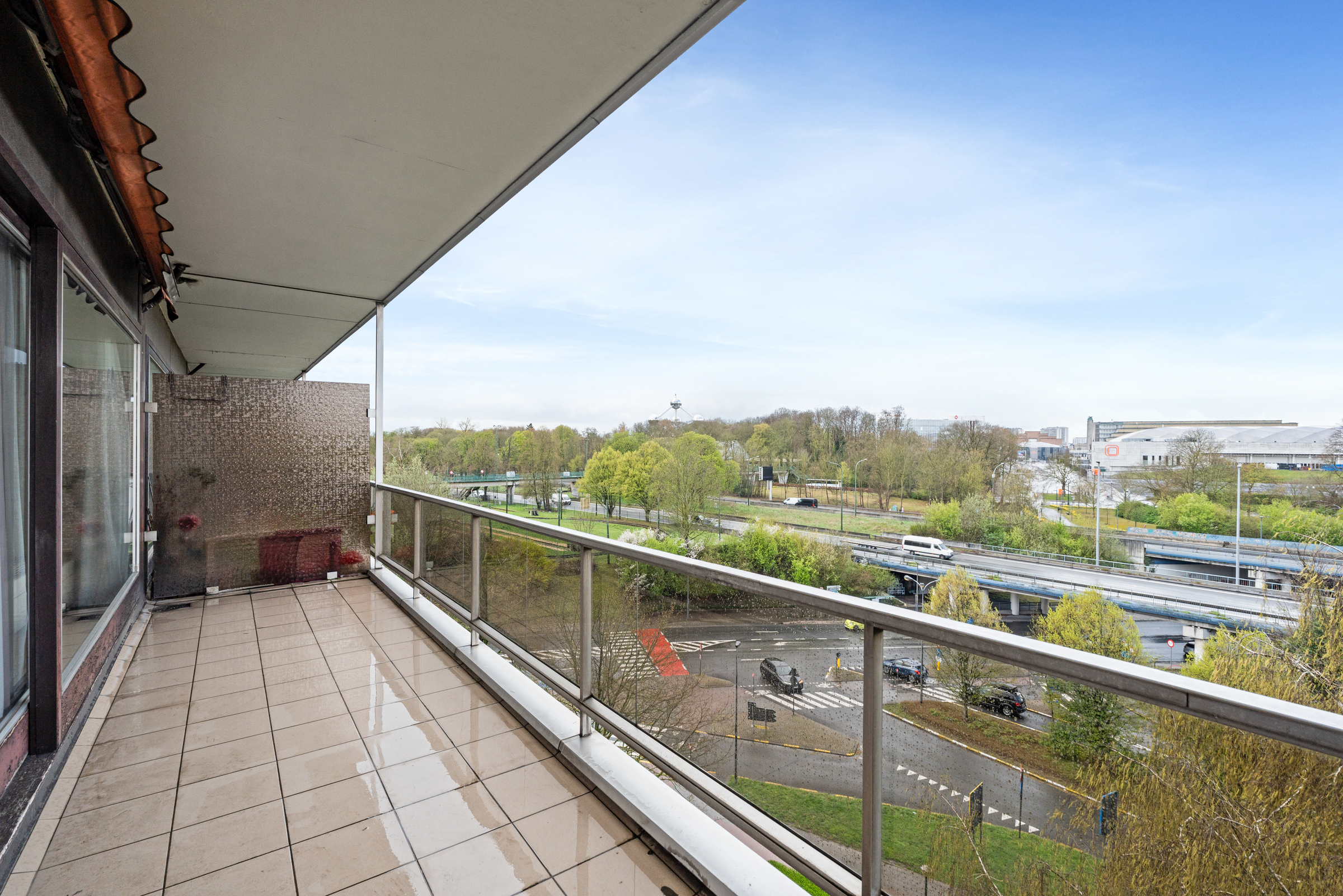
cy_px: 448
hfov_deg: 96.7
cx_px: 672
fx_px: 597
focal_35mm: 16
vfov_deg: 73.7
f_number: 11
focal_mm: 16
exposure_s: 1/100
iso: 250
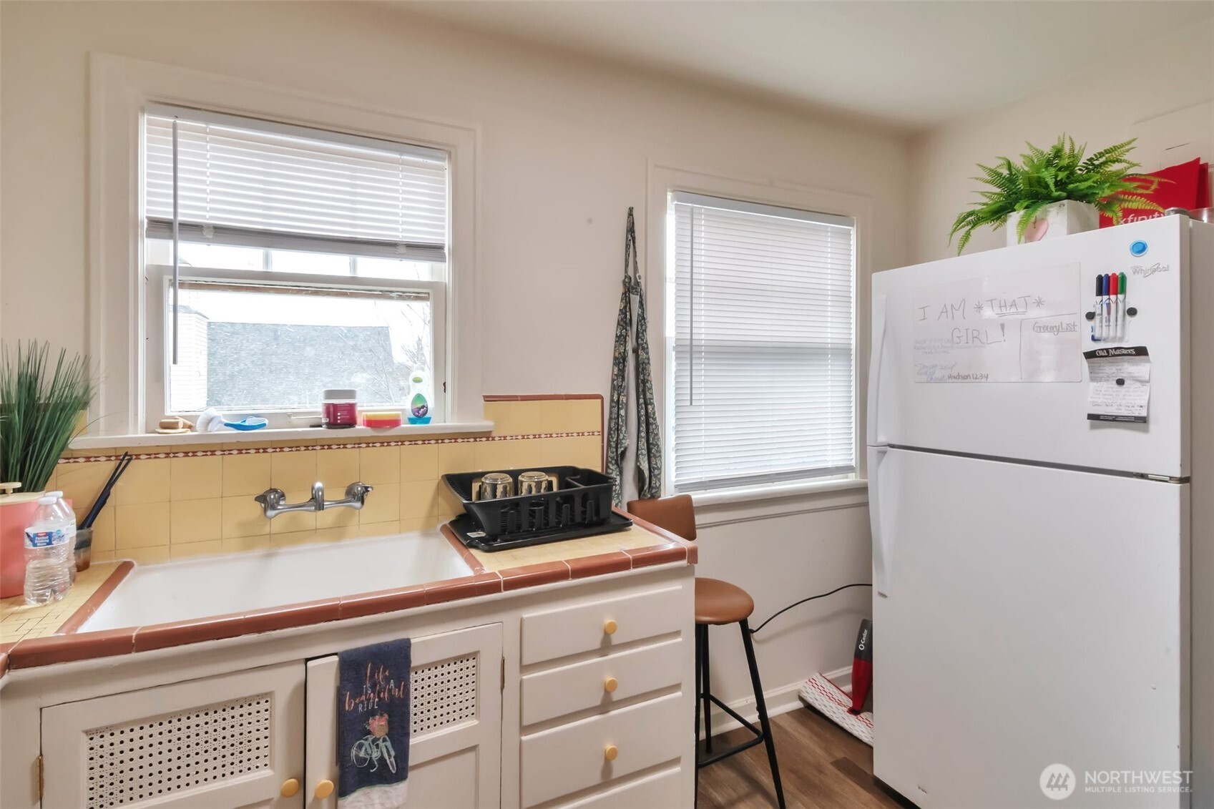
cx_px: 607
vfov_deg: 72.0
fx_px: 556
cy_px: 404
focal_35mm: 16
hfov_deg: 95.0
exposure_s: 1/5
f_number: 20
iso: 800
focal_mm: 11
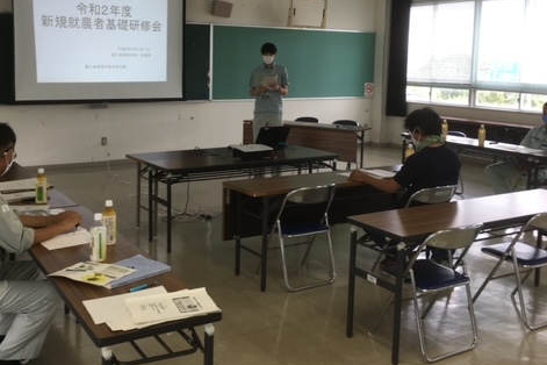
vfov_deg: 32.4
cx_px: 260
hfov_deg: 47.4
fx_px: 623
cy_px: 129
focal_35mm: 41
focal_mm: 4.15
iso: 32
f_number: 2.2
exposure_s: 1/40
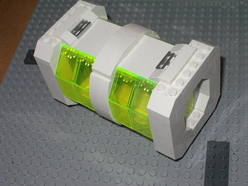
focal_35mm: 63
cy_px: 93
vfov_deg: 23.3
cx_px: 124
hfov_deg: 30.7
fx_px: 451
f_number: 6.2
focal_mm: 9.6
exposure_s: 1/60
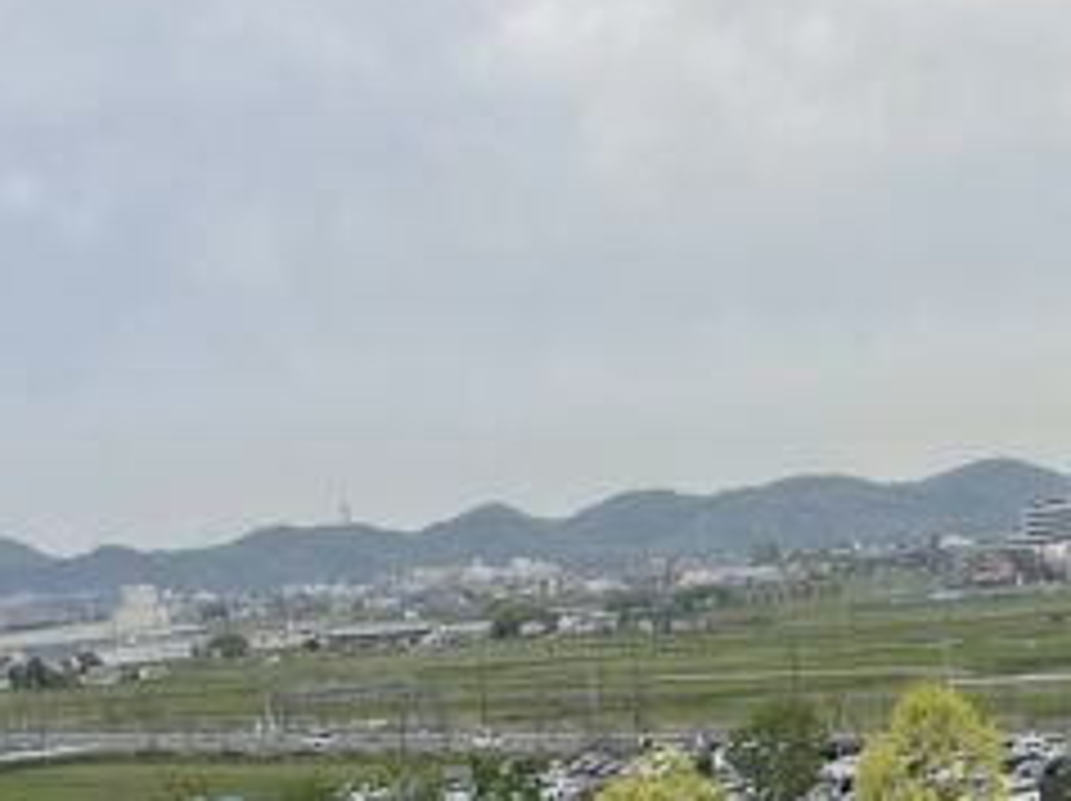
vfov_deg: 12.4
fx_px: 3462
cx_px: 603
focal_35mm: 112
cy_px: 1269
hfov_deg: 17.6
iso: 32
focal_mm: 4.2
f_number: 1.6
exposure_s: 1/1114
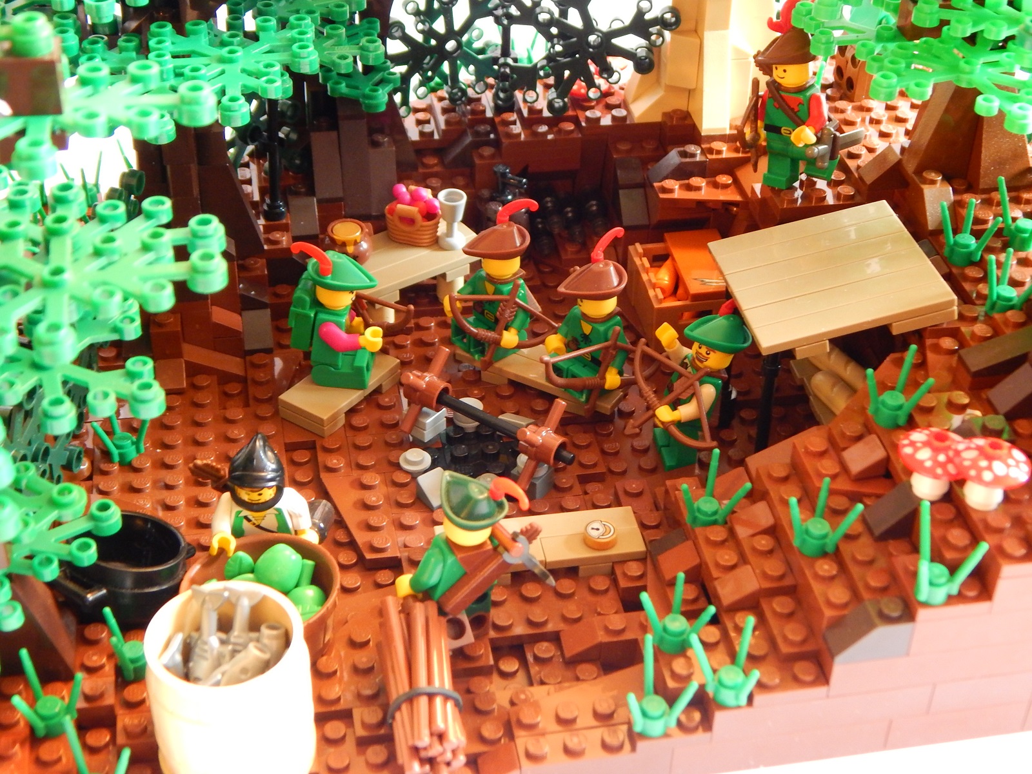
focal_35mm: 54
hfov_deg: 35.5
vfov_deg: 27.0
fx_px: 1610
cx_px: 516
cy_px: 387
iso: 400
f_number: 3.8
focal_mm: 9.7
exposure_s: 1
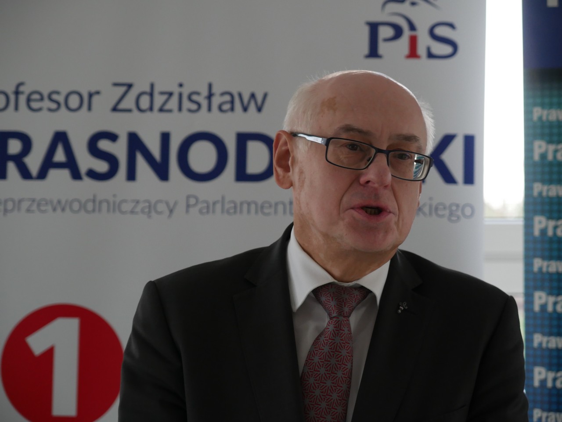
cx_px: 281
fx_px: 1754
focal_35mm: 108
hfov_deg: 18.2
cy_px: 211
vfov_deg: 13.7
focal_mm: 54
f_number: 3.5
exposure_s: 1/125
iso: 800
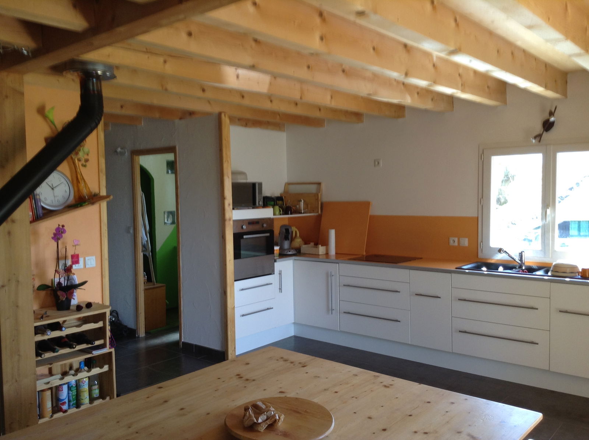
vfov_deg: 42.8
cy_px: 220
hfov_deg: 55.4
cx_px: 294
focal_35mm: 33
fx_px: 561
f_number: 2.4
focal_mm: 3.3
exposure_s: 1/24
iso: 32
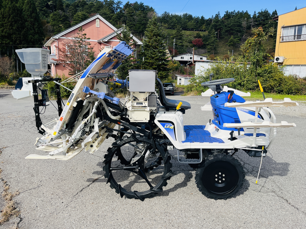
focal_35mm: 26
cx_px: 153
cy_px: 114
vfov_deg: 53.1
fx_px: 230
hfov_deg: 67.3
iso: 50
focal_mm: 5.1
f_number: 1.6
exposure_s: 1/2101
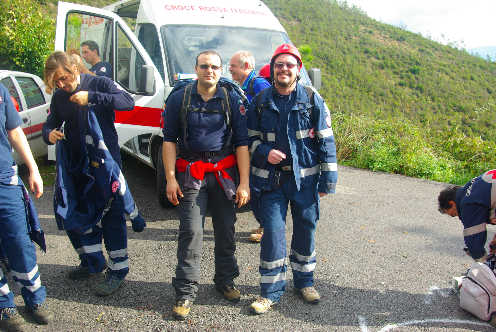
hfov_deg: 49.5
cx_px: 248
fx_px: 538
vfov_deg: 34.3
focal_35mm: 39
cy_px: 166
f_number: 5.6
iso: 100
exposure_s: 1/125
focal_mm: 26
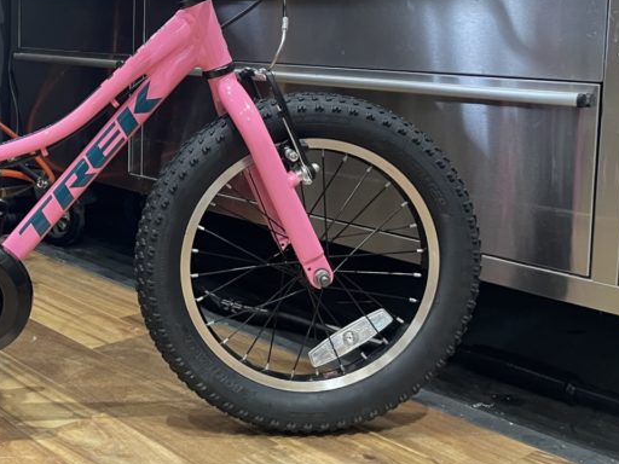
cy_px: 103
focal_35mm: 52
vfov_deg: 27.6
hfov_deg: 34.6
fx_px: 930
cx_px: 54
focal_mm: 4.2
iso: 320
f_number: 1.6
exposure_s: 1/50
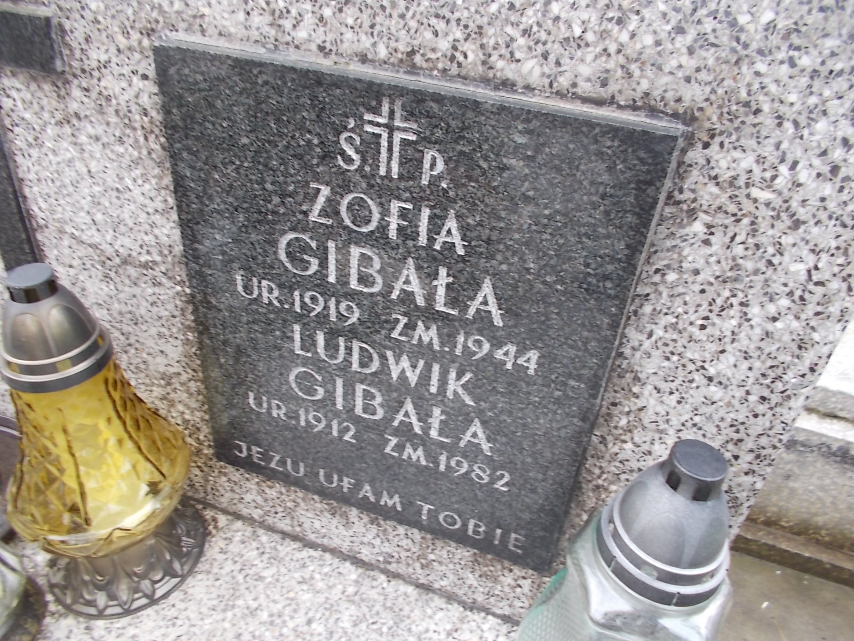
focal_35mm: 26
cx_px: 427
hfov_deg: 67.3
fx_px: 641
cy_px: 320
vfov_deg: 53.1
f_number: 3.2
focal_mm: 4.6
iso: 80
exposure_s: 1/30
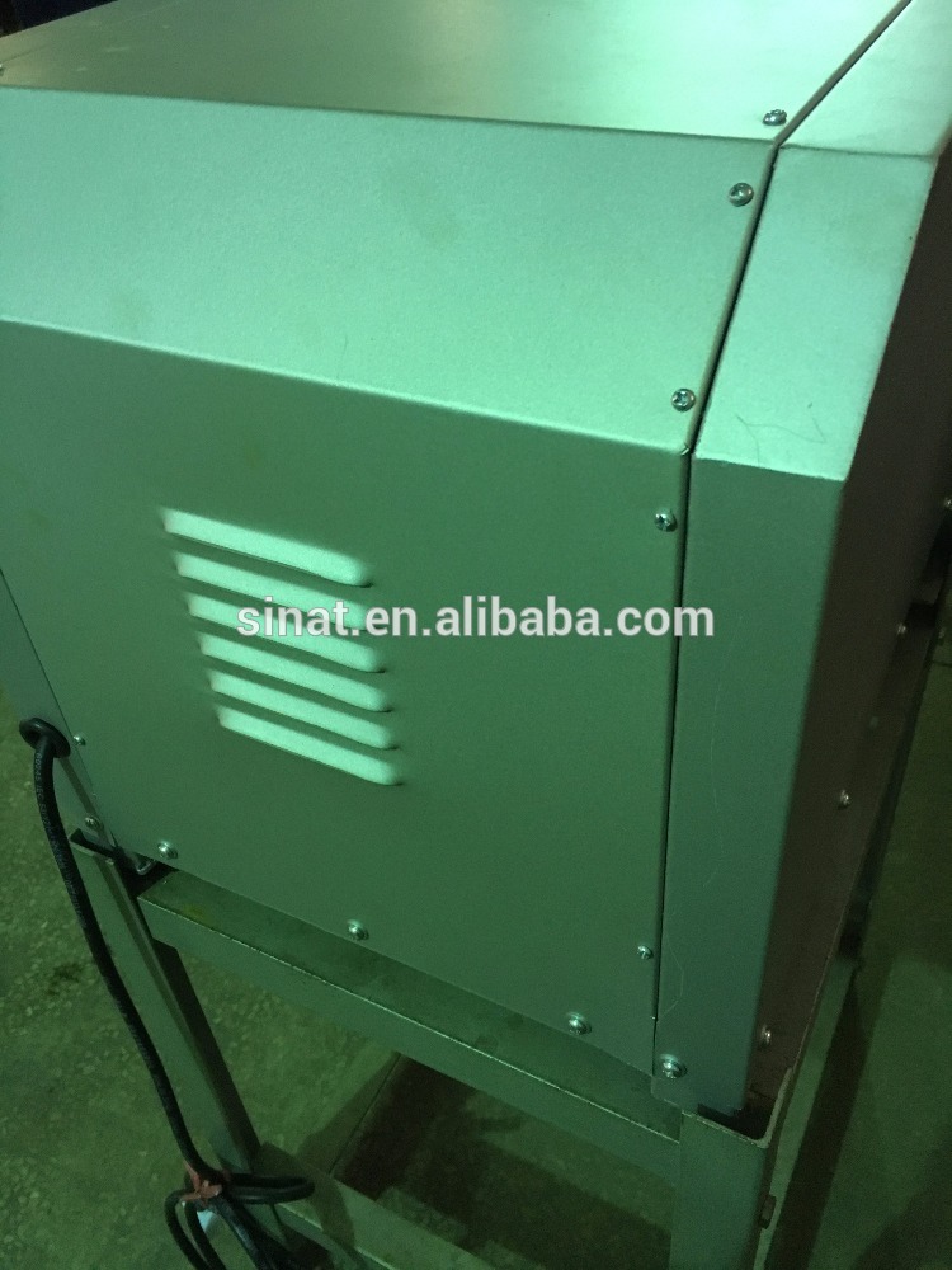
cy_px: 635
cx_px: 476
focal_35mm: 29
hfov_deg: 48.2
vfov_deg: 61.7
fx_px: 1063
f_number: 2.2
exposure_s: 1/33
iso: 250
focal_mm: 4.15
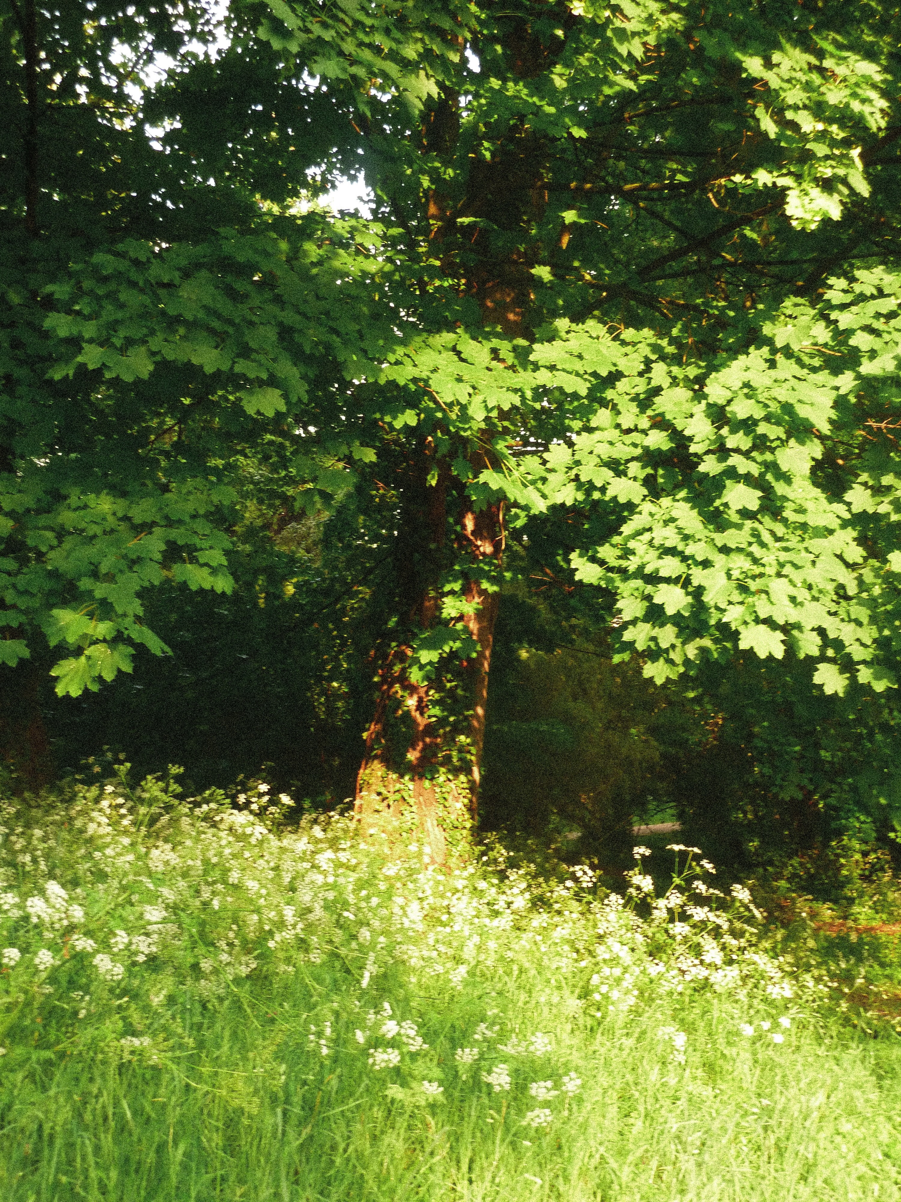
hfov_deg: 38.7
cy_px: 601
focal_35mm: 37
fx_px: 1284
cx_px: 450
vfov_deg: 50.1
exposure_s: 1/60.2
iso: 200
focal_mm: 6.1
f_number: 3.6
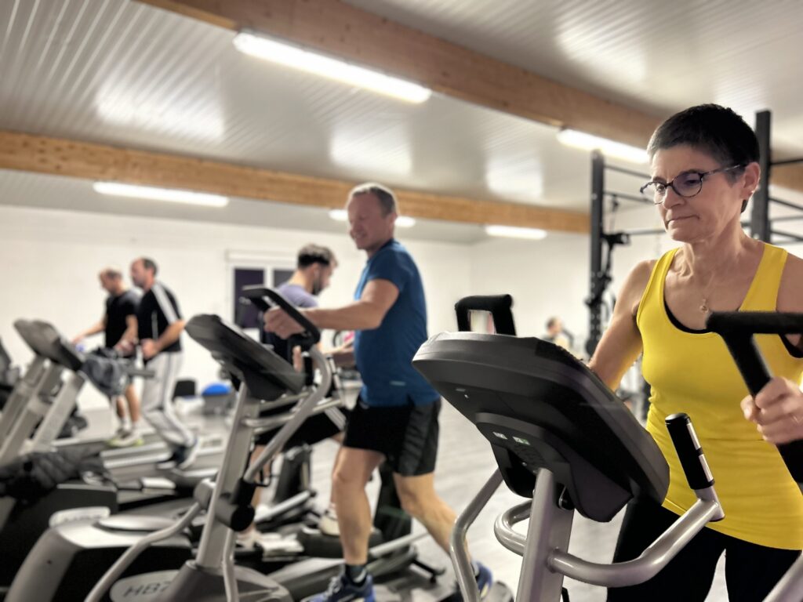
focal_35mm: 26
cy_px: 301
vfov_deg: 53.1
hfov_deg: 67.3
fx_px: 603
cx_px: 402
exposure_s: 1/50
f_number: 1.5
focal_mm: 5.7
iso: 320
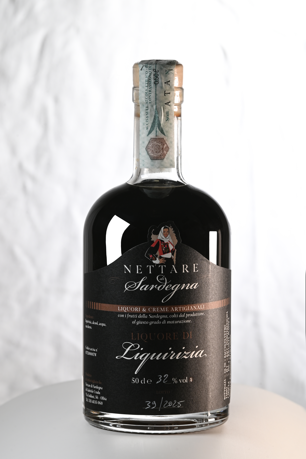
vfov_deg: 10.3
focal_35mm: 200
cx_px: 153
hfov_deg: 6.9
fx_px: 2550
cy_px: 230
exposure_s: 1/100
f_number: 13
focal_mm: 200
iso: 500
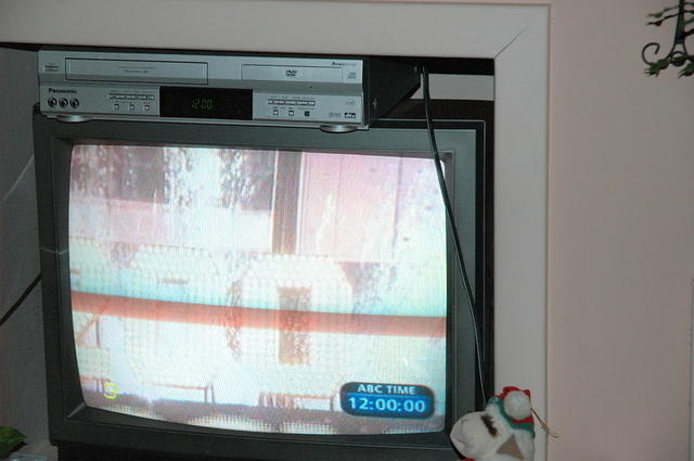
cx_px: 347
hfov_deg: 19.5
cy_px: 230
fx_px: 2022
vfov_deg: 13.0
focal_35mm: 105
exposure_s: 1/60
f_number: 4.5
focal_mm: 70
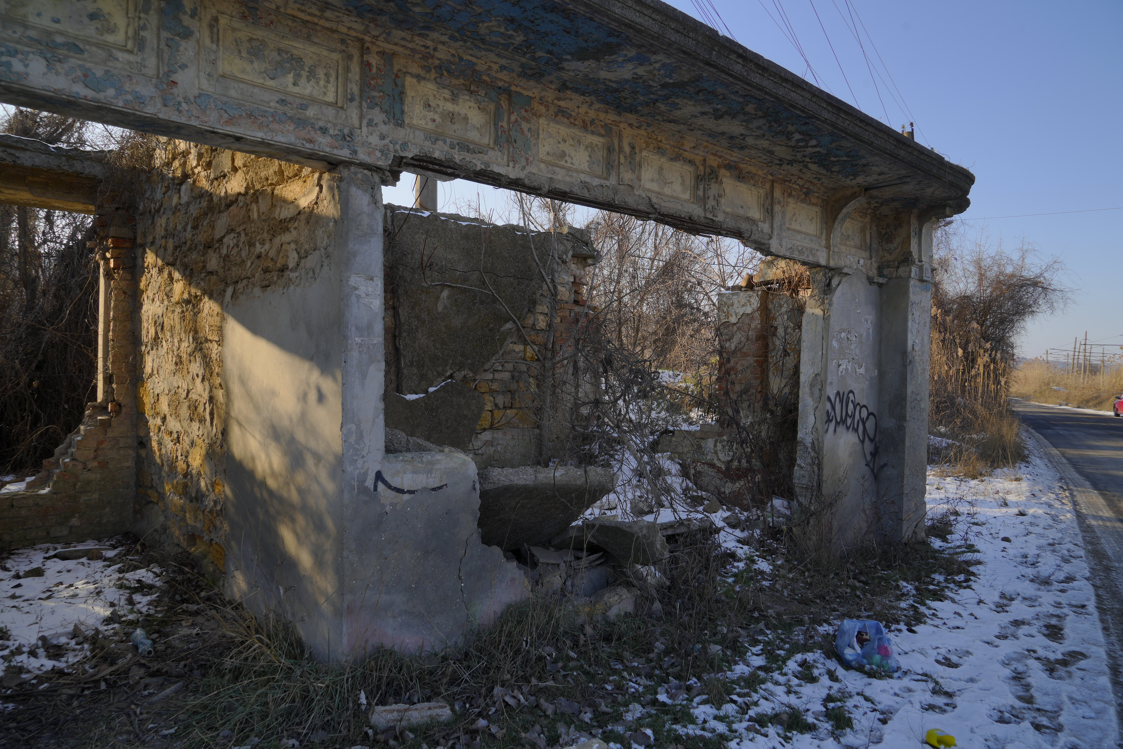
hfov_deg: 73.7
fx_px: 749
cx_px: 562
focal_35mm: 24
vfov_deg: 53.1
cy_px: 374
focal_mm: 24
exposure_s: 1/100
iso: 100
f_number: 11
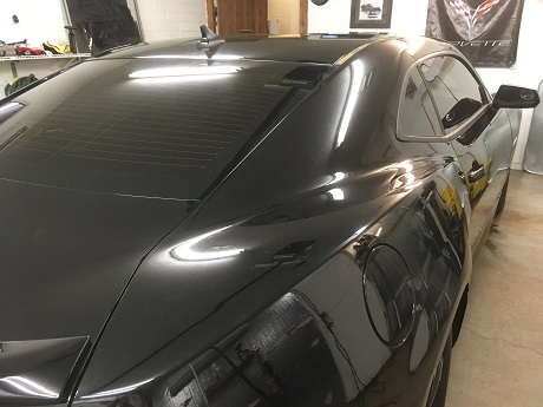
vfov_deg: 48.2
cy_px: 204
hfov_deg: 61.7
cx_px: 272
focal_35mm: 29
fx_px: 455
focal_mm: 4.15
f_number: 2.2
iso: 160
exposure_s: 1/30
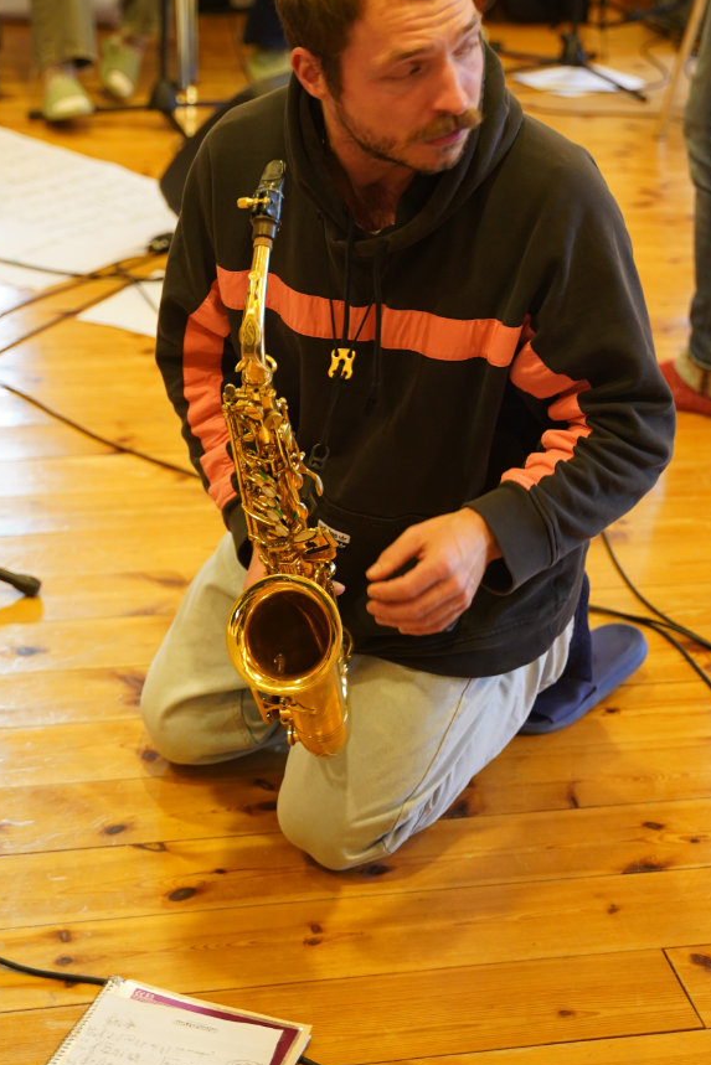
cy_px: 357
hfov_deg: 18.7
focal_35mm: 73
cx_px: 375
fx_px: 2162
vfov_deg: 27.5
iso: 2000
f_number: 2.8
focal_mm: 49
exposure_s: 1/160
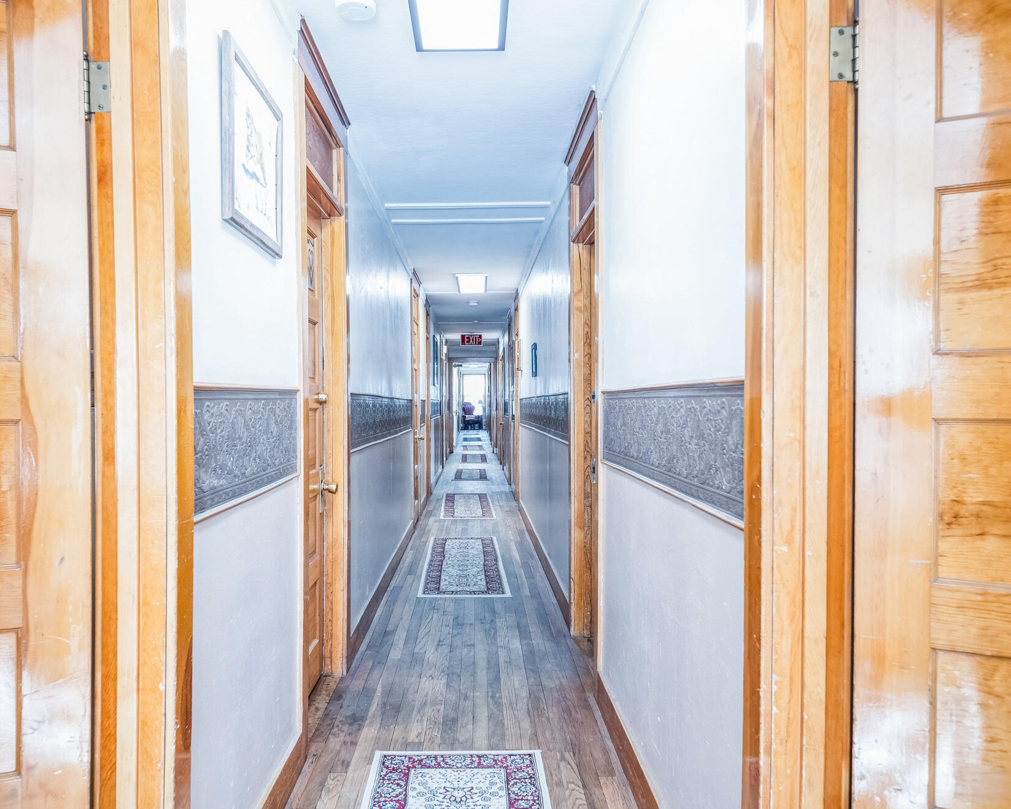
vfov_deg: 51.5
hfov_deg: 62.1
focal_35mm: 28
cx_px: 456
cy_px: 412
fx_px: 838
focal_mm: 24
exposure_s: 1/25
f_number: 7.1
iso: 1250
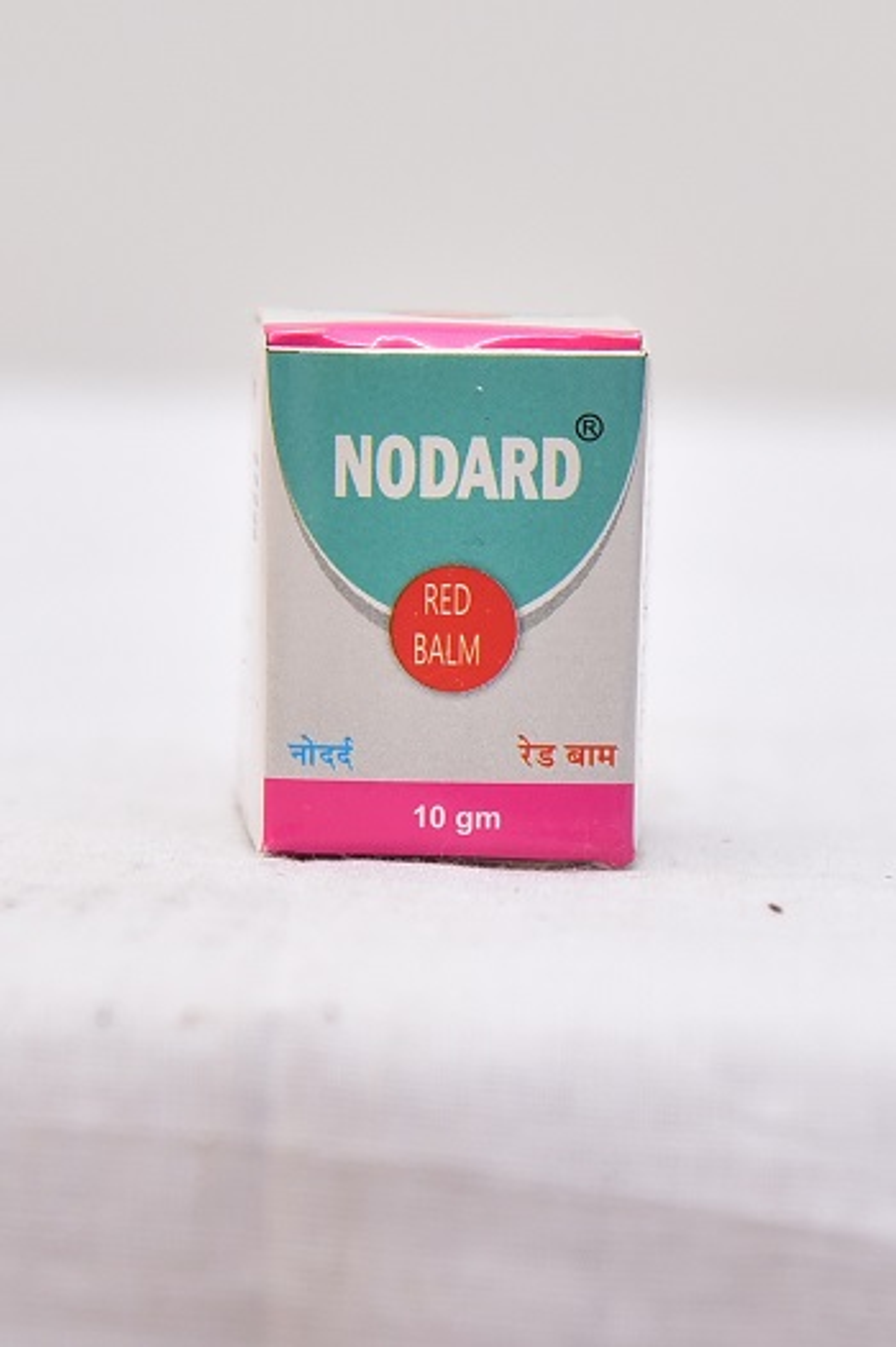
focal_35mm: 92
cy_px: 674
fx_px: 3439
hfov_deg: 14.8
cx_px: 448
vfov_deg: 22.2
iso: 1600
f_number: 4.5
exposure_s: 1/125
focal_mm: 92
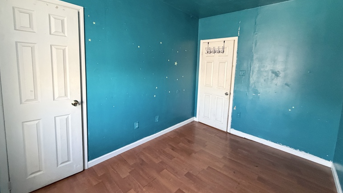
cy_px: 80
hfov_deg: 99.3
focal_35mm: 16
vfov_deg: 66.6
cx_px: 177
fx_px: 146
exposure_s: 1/60
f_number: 2.2
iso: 500
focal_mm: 2.22
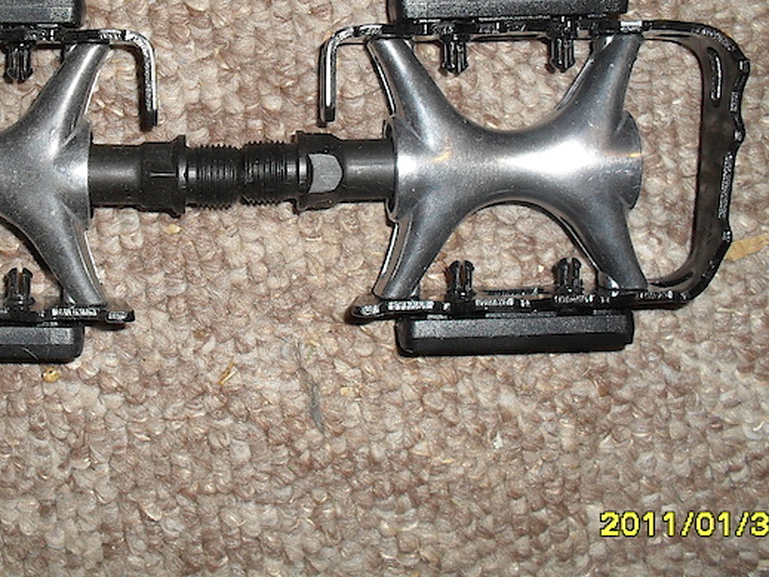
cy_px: 165
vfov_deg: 26.8
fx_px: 1199
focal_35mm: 54
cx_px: 244
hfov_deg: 35.1
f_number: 3.2
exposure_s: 1/45
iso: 200
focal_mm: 6.3
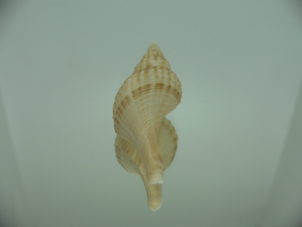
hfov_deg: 52.6
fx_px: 305
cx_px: 151
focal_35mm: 35
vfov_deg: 40.7
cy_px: 114
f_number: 2.8
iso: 100
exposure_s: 1/60
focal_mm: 4.6
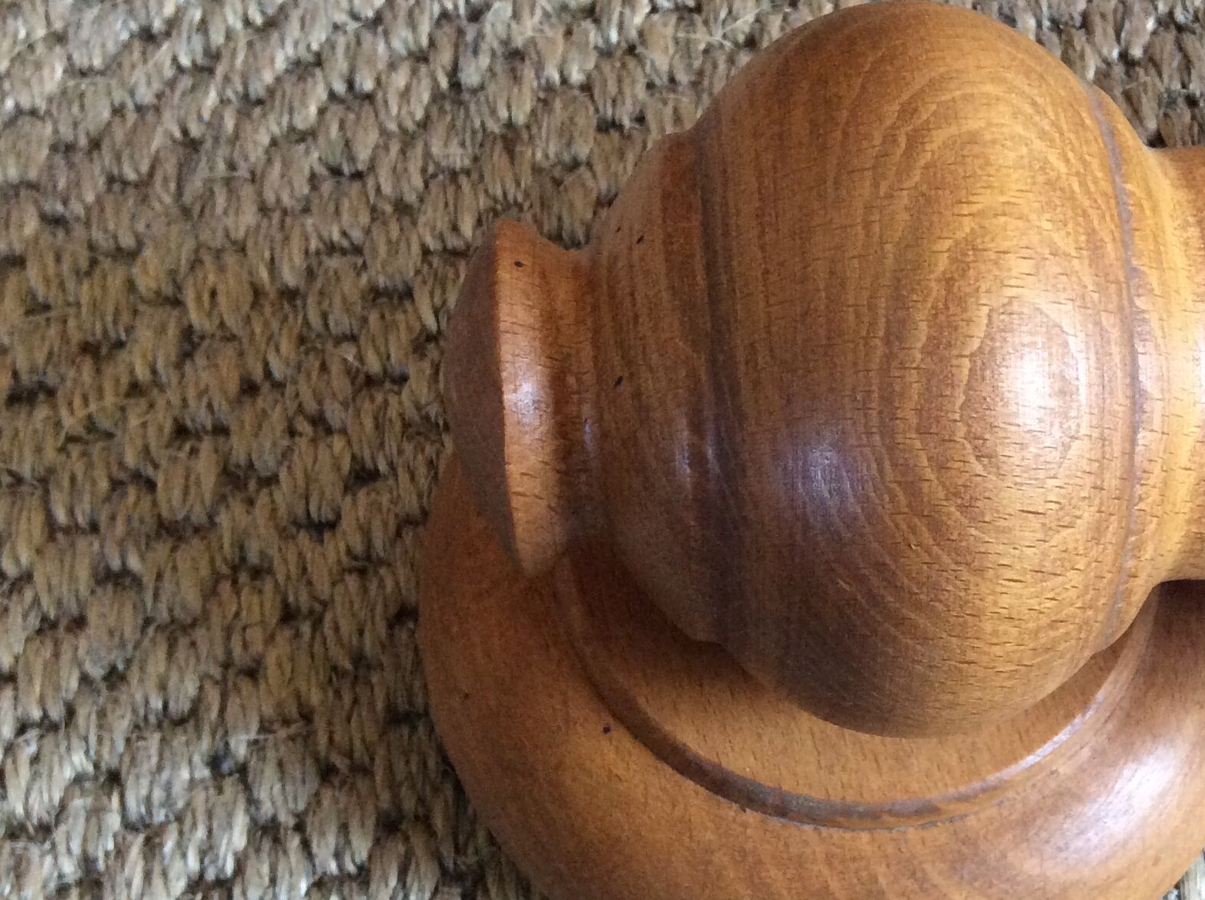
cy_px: 560
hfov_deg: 36.0
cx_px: 775
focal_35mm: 53
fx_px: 1842
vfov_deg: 27.4
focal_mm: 3.3
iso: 250
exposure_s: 1/25
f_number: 2.4
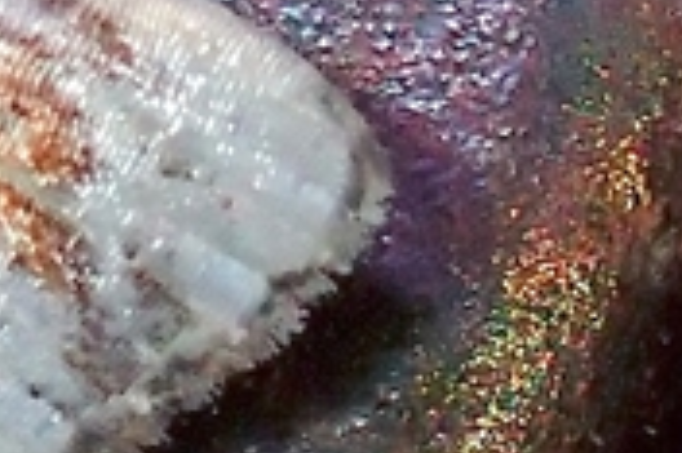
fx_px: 12775
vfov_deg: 2.0
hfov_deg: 3.0
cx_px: -1484
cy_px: 99
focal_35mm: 675
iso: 200
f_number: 6.3
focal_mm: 18
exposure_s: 1/250
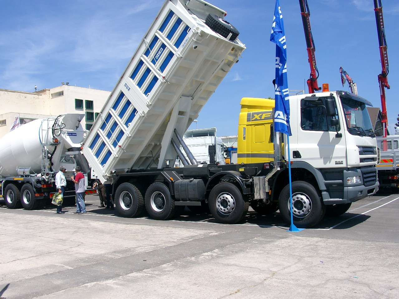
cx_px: 200
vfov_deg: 41.8
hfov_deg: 54.0
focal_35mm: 34
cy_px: 150
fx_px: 392
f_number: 4
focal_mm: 7.13
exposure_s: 1/946
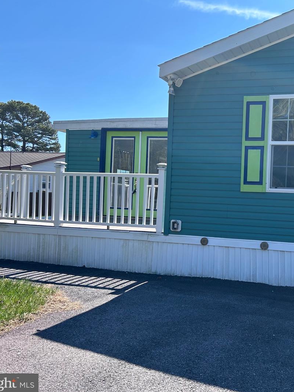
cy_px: 197
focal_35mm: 35
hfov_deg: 39.0
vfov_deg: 52.6
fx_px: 397
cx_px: 238
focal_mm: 5.7
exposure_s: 1/1869
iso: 50
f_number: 1.5
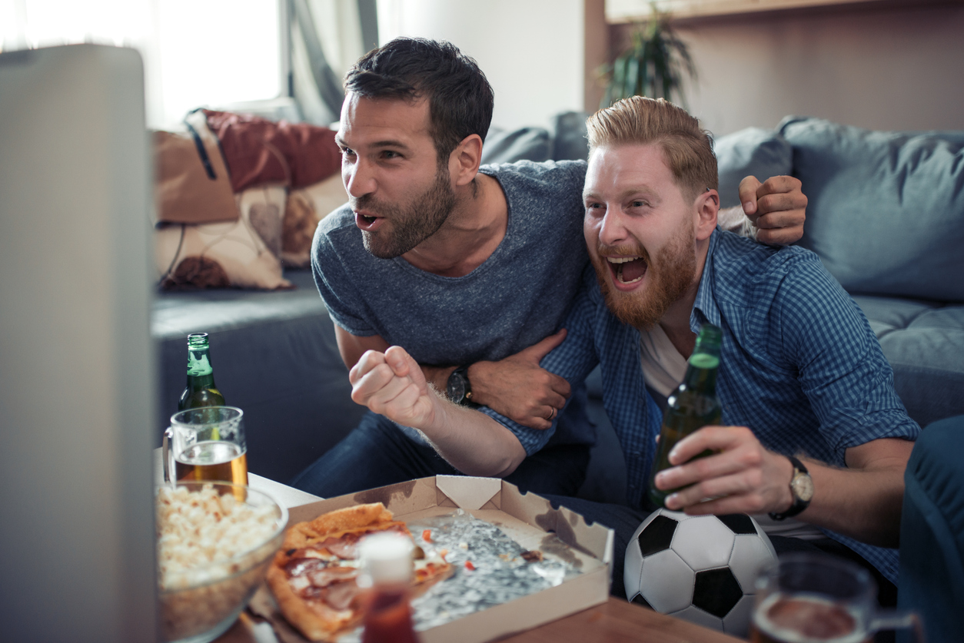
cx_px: 482
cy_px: 322
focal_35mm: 35
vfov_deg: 37.9
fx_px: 937
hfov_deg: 54.4
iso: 400
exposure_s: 1/100
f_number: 1.6
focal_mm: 35
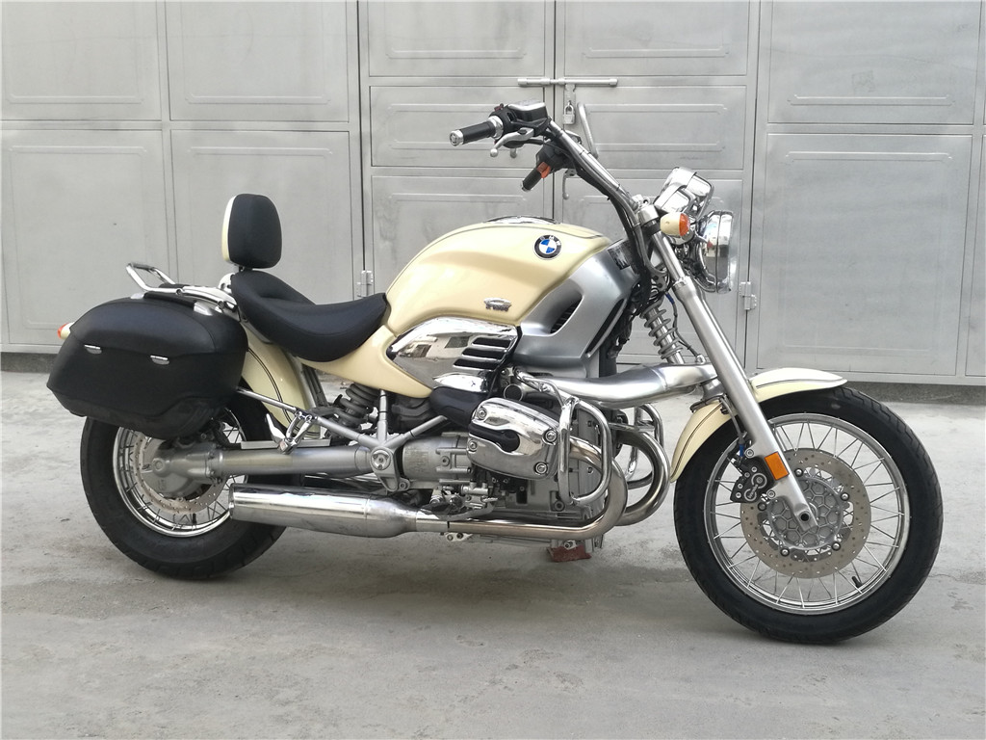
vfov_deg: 31.5
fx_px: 1310
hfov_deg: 41.2
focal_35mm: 46
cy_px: 370
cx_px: 493
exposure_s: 1/100
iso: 64
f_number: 2
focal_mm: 4.04
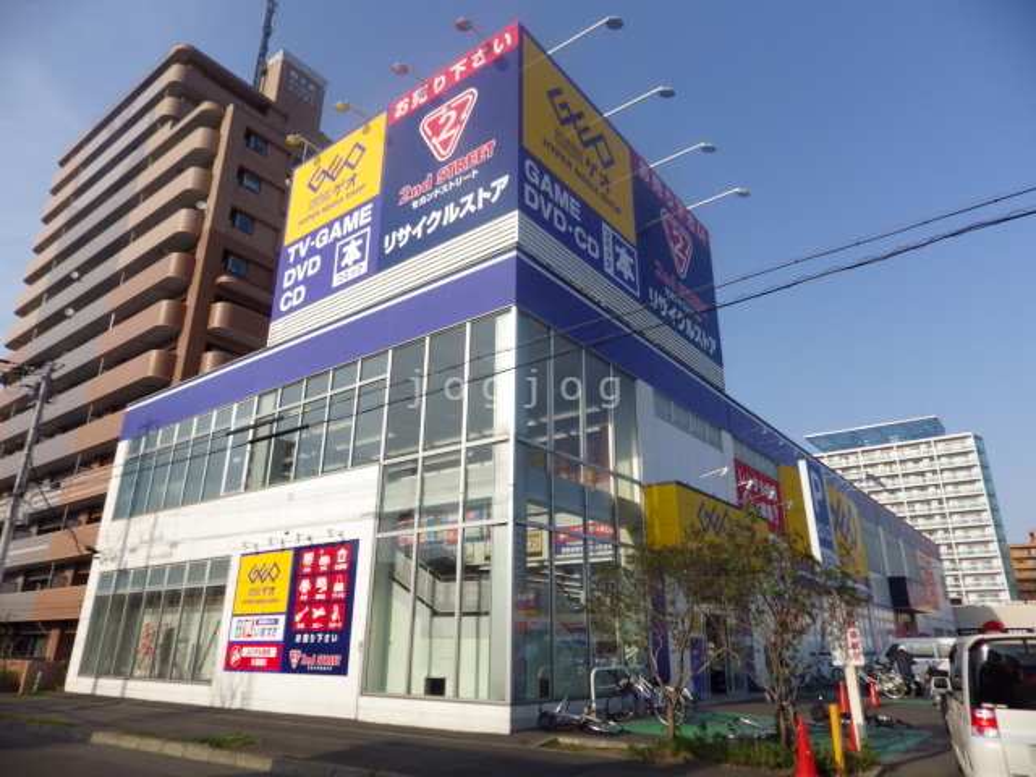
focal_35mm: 22
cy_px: 388
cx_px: 518
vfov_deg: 61.1
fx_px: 658
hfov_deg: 76.4
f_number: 3.1
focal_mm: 4
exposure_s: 1/1500
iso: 100
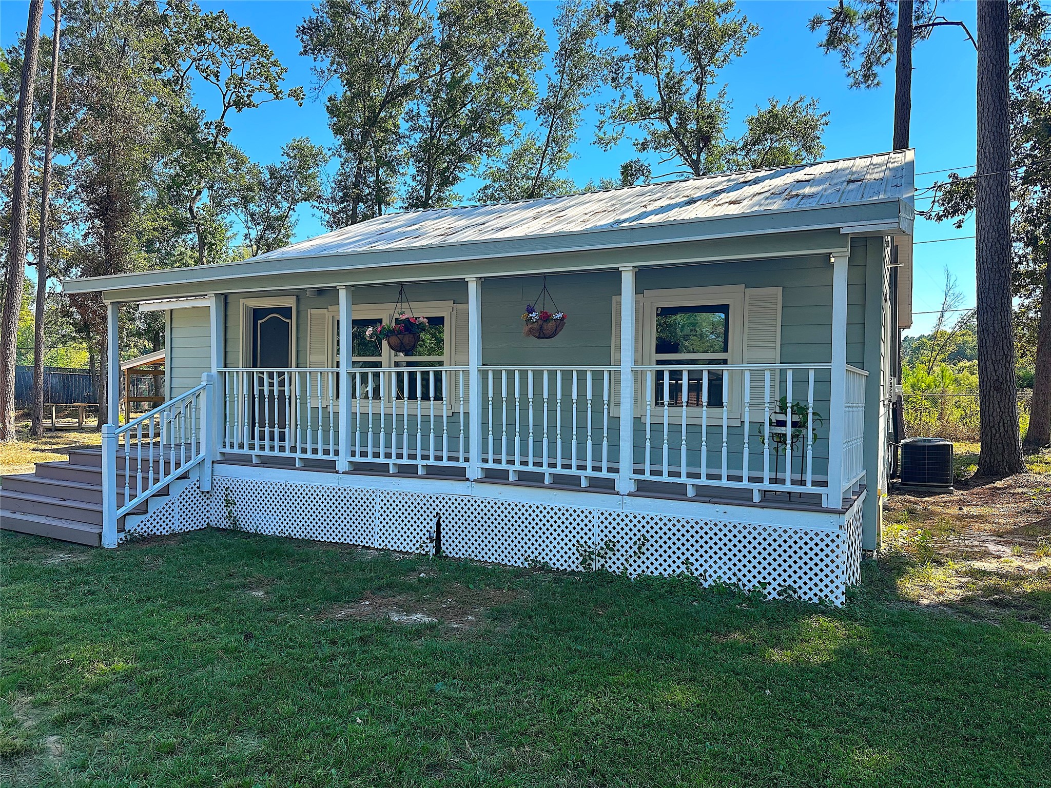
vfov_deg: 56.8
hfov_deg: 71.6
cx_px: 526
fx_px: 729
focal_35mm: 24
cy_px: 394
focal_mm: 6.86
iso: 80
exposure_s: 1/1304
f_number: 1.78
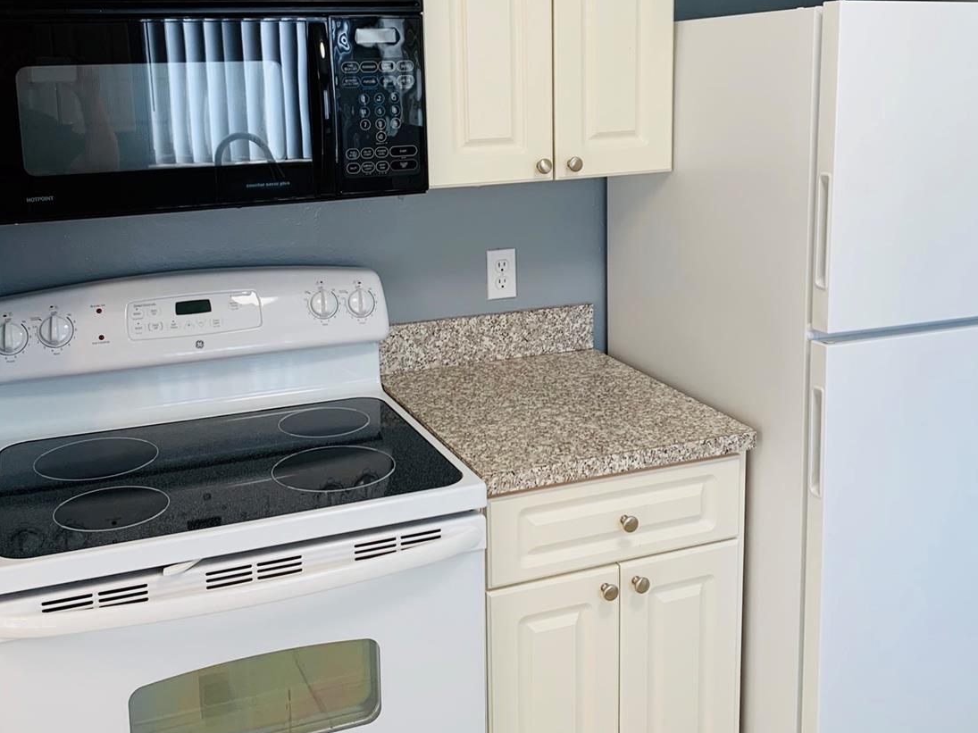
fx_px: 1073
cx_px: 485
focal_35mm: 38
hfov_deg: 49.0
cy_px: 247
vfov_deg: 37.3
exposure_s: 1/60
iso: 50
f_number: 1.8
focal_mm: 4.25
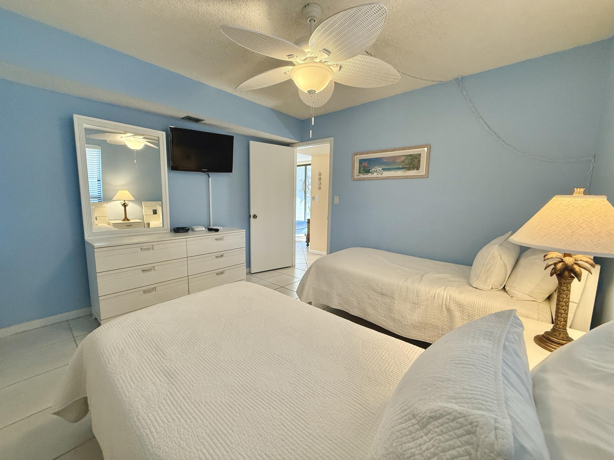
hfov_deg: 102.1
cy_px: 230
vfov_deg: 85.7
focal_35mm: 14
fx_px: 248
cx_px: 307
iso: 320
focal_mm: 2.22
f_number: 2.2
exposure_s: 1/120
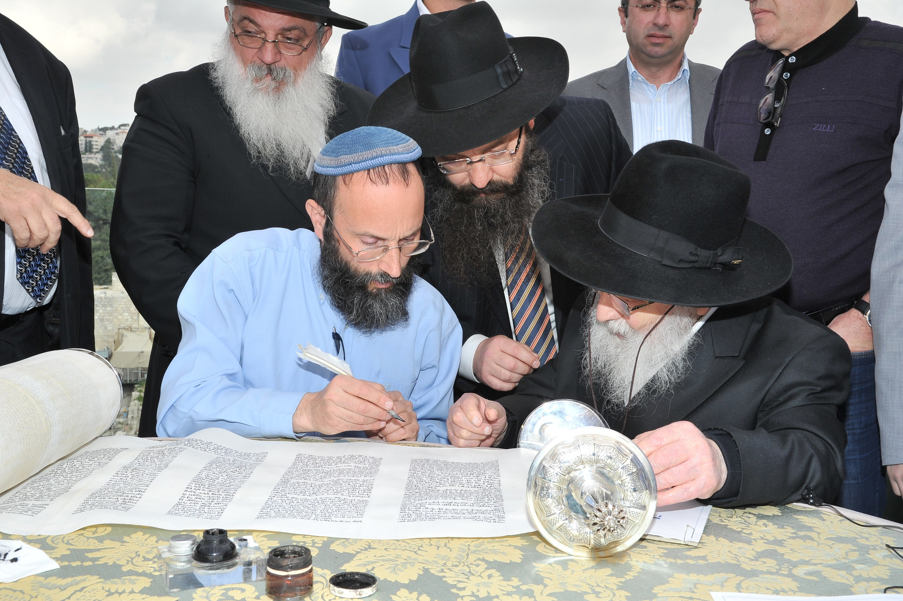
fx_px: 1003
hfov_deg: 48.5
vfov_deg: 33.4
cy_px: 300
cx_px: 452
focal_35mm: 40
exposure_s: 1/250
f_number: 13
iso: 500
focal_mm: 40
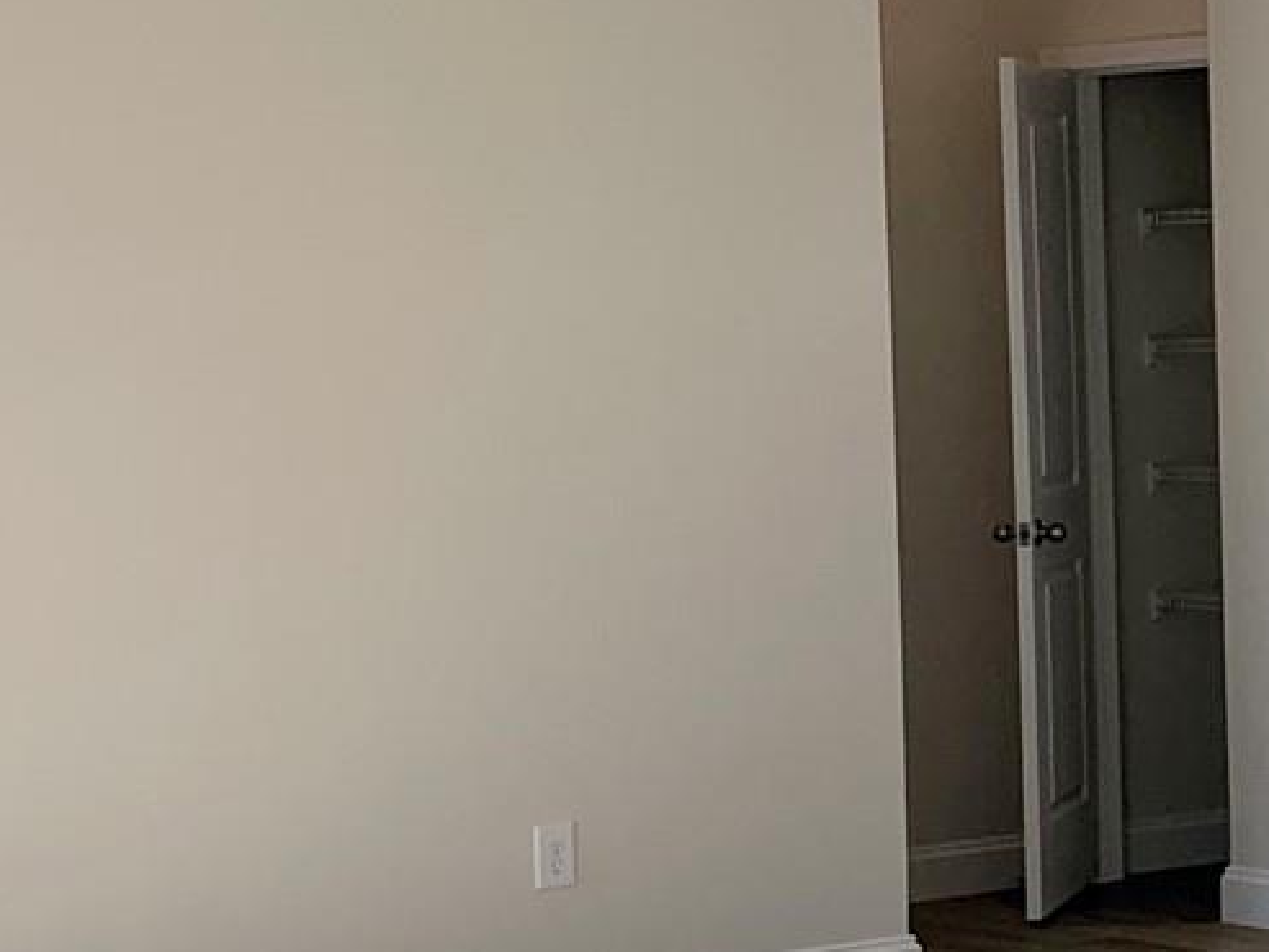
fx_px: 3960
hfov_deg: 16.8
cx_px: 1804
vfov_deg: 13.7
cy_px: 600
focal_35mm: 108
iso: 25
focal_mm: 4.25
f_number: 1.8
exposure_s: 1/226
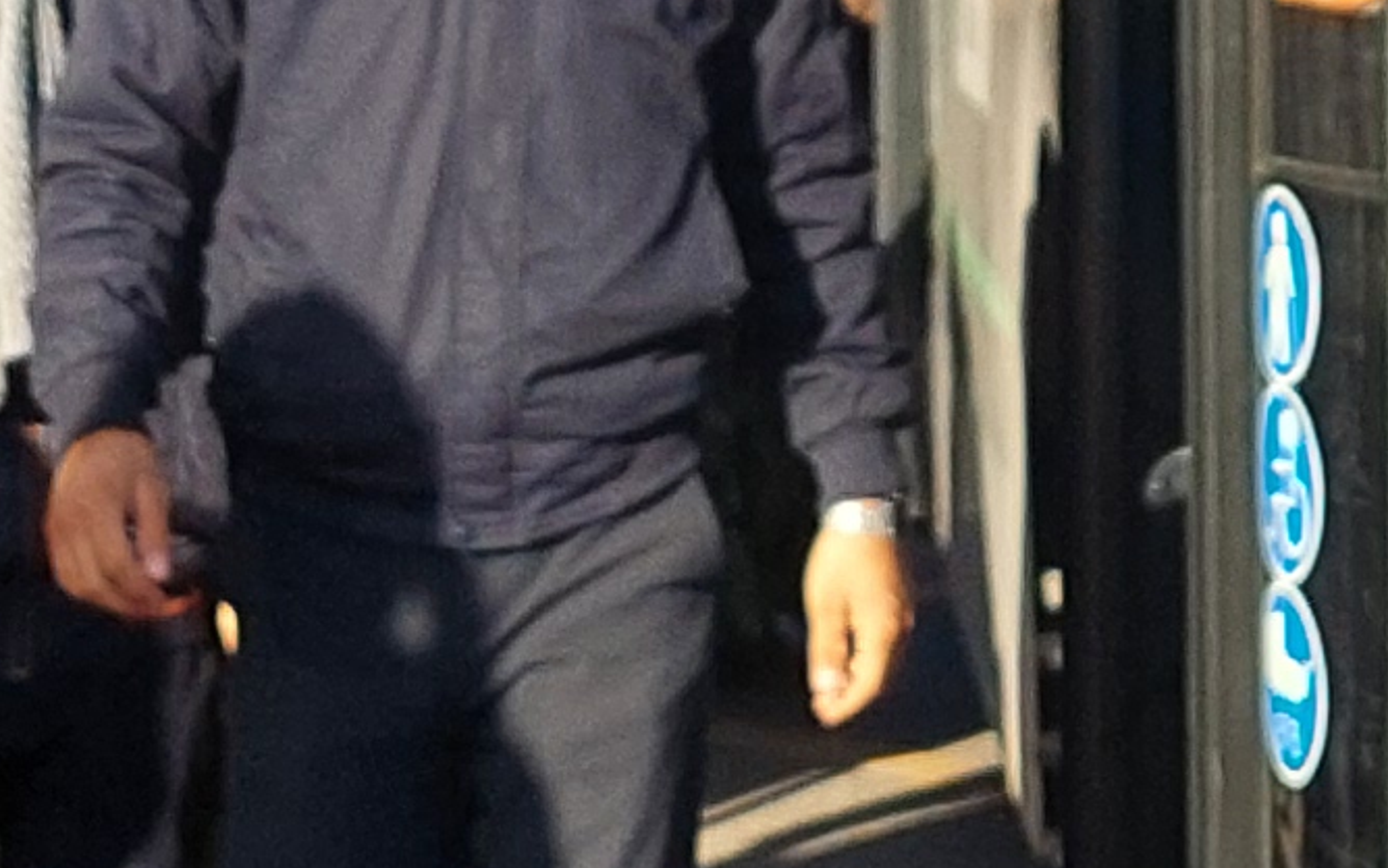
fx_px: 6660
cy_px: -691
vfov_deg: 7.3
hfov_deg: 11.9
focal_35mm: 176
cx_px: 715
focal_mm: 5.23
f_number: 1.8
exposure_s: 1/677
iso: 40
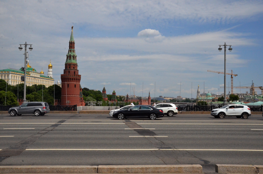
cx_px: 132
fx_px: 241
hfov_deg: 57.3
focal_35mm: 33
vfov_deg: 39.8
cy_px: 87
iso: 2500
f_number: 20
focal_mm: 22
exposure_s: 1/1600
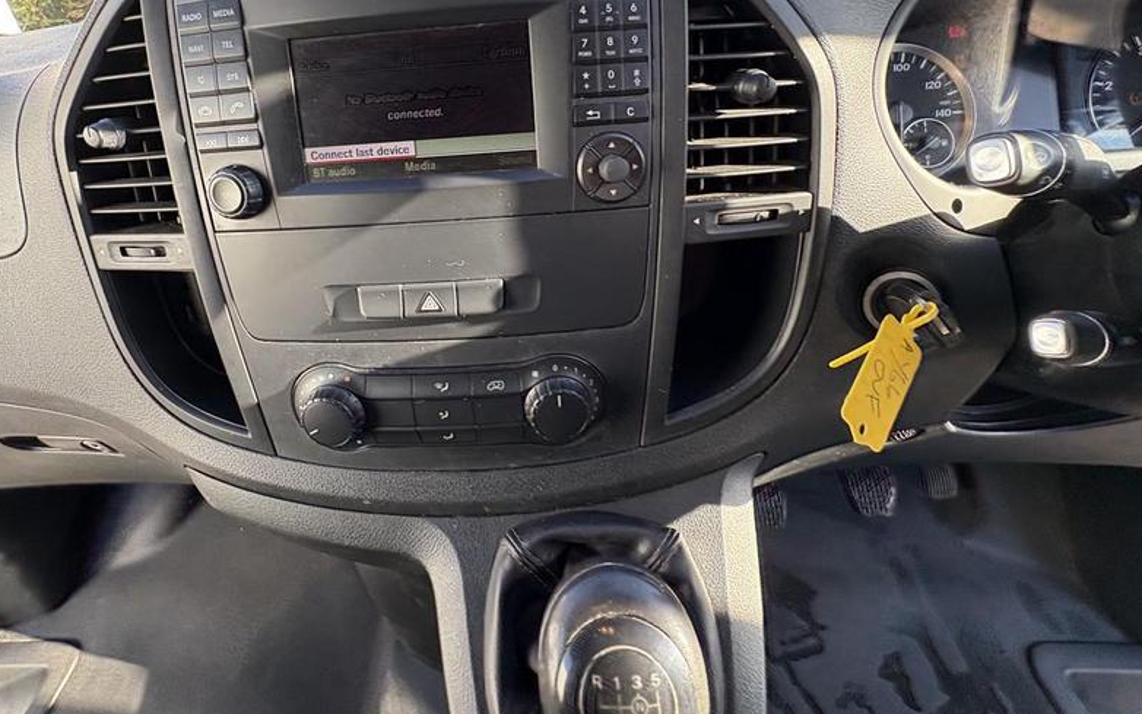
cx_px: 507
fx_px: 529
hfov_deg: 94.0
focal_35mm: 17
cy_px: 234
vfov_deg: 66.1
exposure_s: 1/100
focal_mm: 2.22
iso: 125
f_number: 2.2
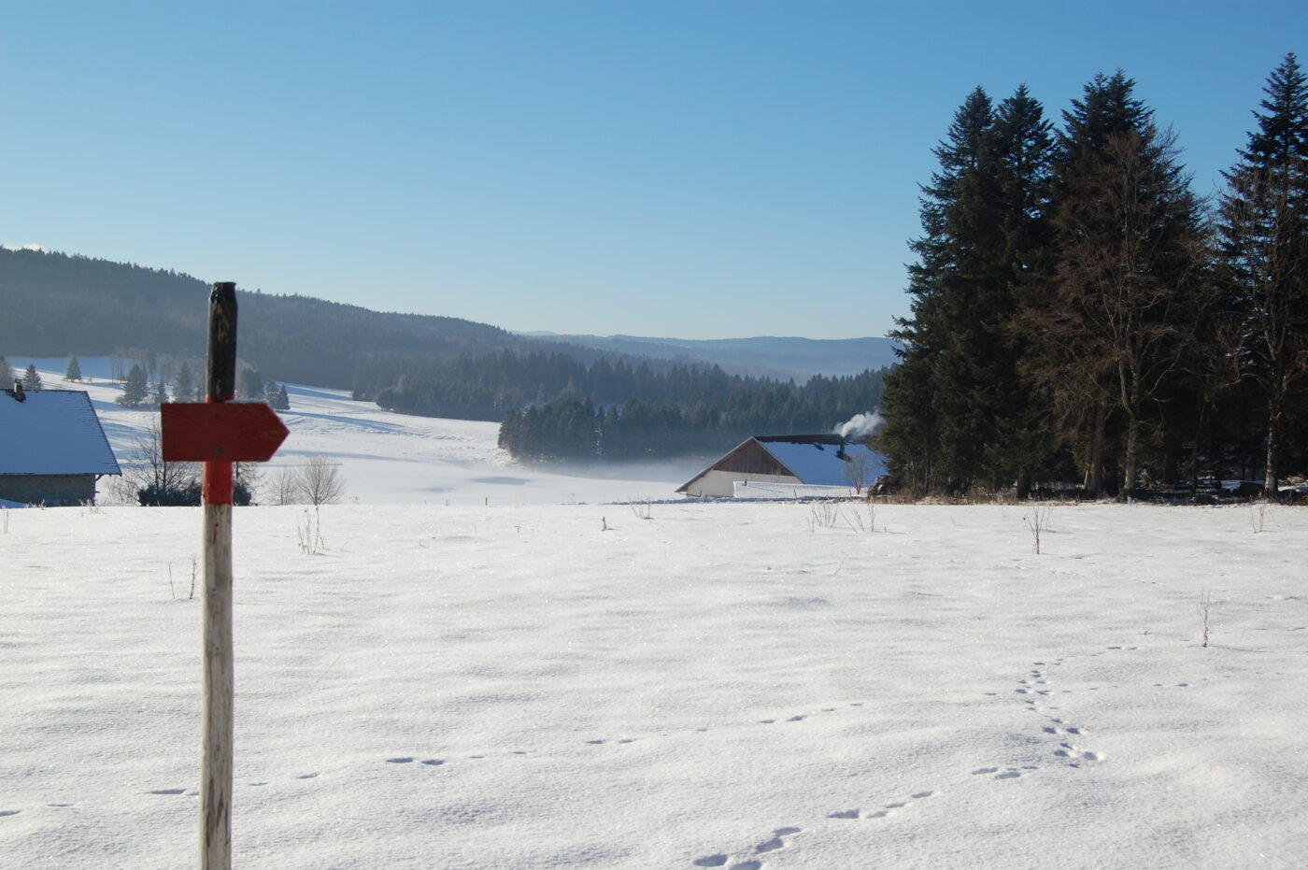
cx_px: 654
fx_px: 1851
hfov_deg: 38.9
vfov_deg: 26.4
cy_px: 435
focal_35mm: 51
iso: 200
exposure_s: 1/400
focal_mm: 34
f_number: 10
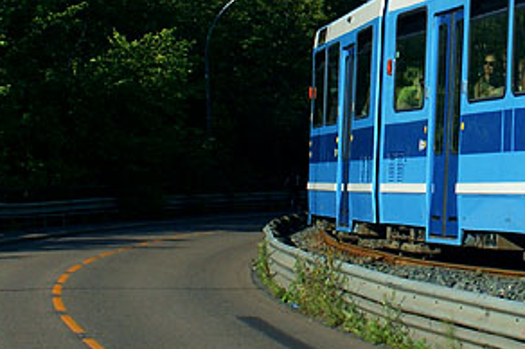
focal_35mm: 158
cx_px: 421
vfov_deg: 8.6
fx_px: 2302
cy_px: -36
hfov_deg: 13.0
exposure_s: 1/400
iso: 200
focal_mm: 30
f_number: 9
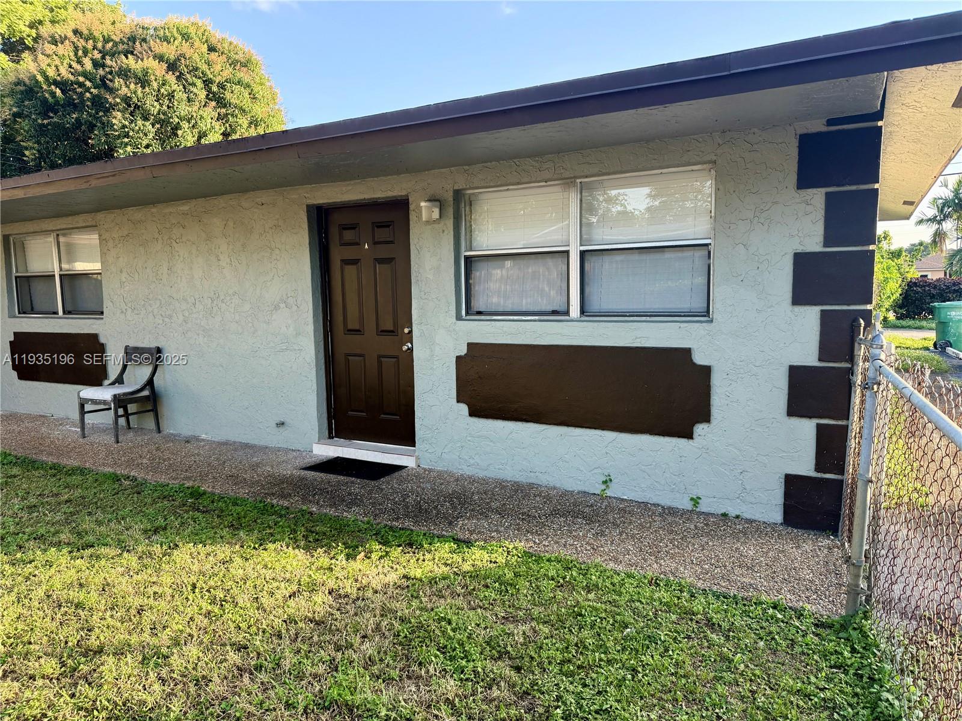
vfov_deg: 56.8
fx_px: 667
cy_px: 360
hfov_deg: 71.6
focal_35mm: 24
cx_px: 481
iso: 100
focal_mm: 6.76
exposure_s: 1/368
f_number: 1.78
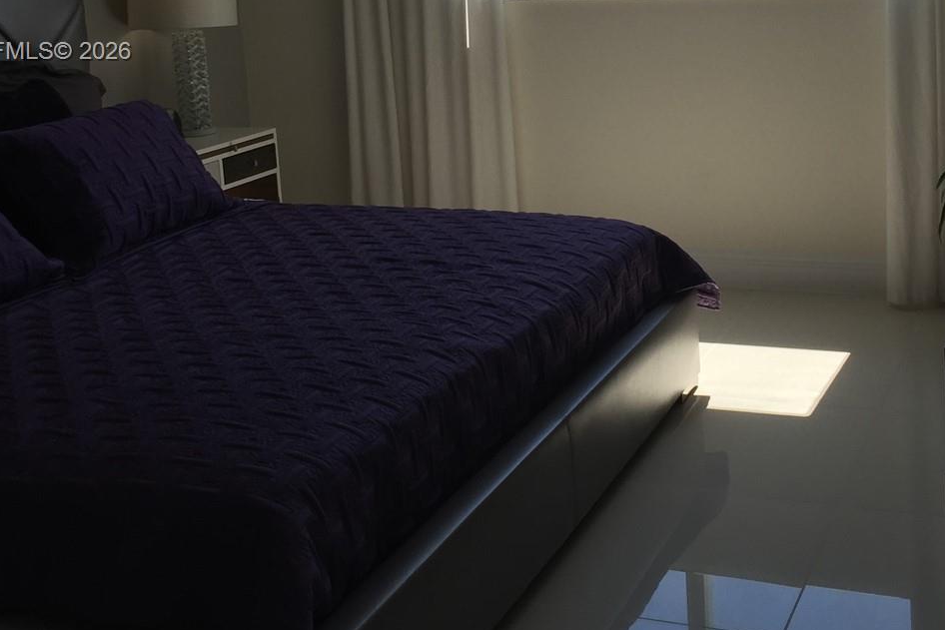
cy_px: 53
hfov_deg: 38.5
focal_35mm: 51
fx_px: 1339
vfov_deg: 25.6
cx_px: 619
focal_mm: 4.15
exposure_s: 1/706
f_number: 2.2
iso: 32
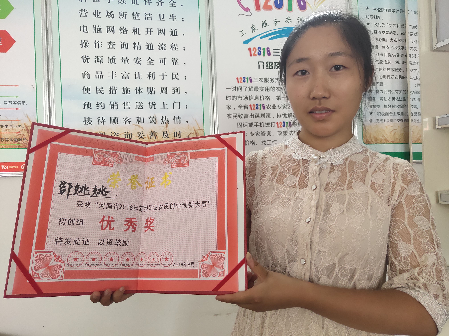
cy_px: 168
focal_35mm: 29
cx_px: 224
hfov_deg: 61.7
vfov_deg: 48.2
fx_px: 376
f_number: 1.8
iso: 227
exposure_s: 1/100
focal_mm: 4.27
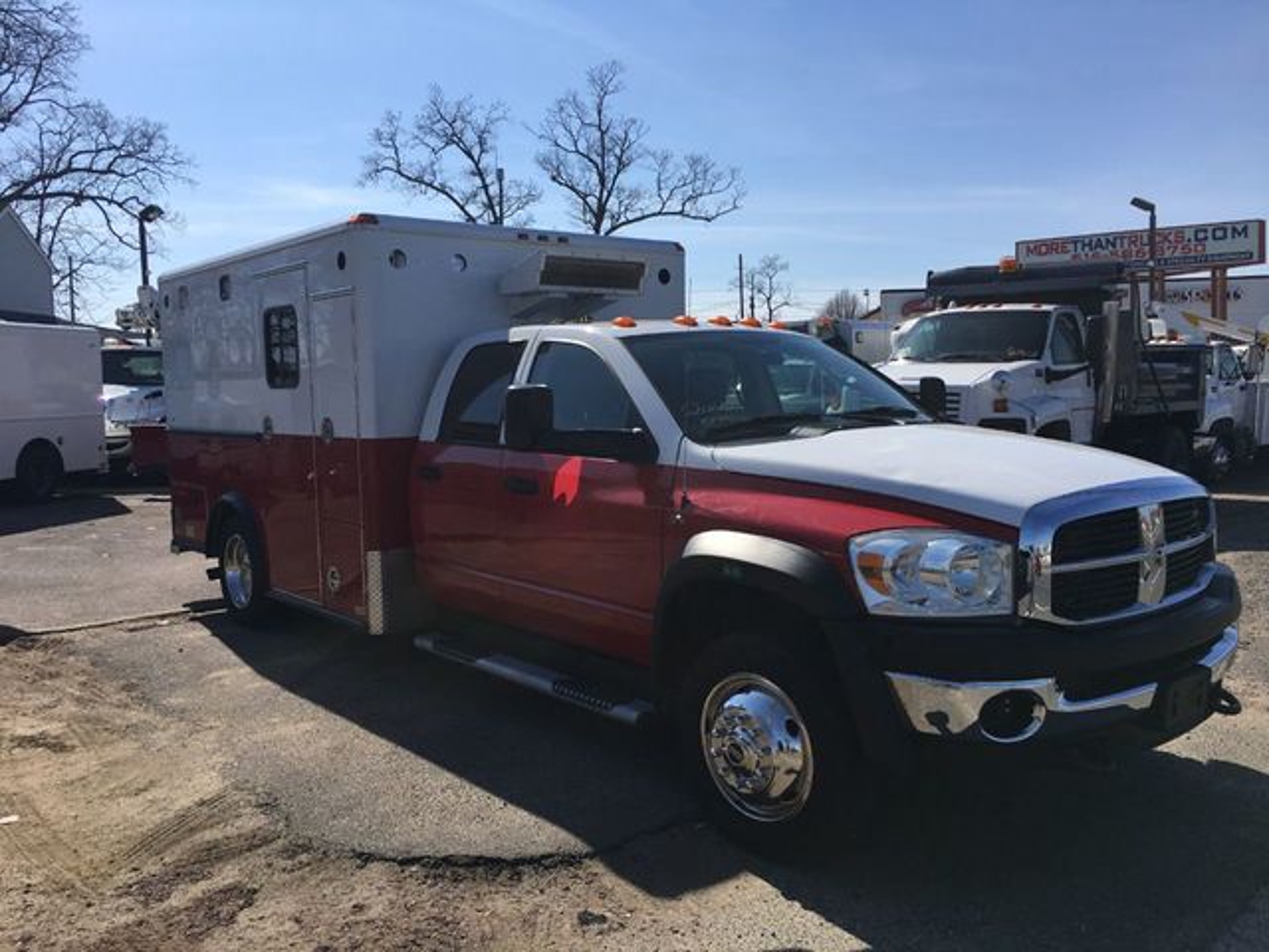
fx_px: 1063
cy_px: 476
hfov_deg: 61.7
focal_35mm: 29
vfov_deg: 48.2
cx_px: 634
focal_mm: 4.15
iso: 25
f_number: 2.2
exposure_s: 1/2747
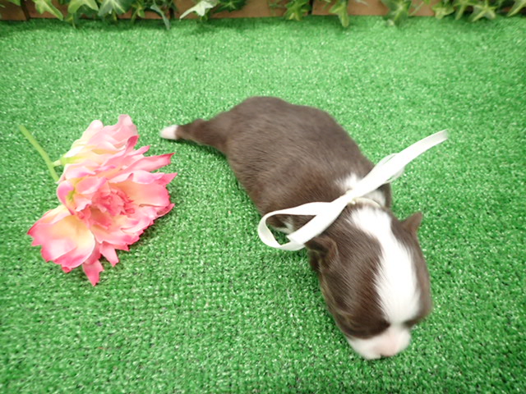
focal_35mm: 25
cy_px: 197
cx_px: 263
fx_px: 380
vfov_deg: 54.9
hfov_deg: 69.4
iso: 400
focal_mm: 4.5
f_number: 2
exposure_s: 1/40
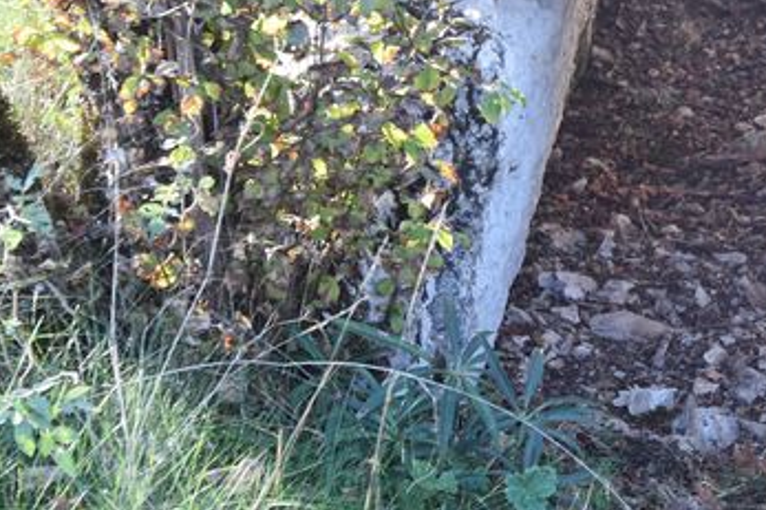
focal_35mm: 109
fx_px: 2318
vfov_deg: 12.5
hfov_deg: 18.2
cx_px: 784
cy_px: 49
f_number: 5
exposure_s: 1/100
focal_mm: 24
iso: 400
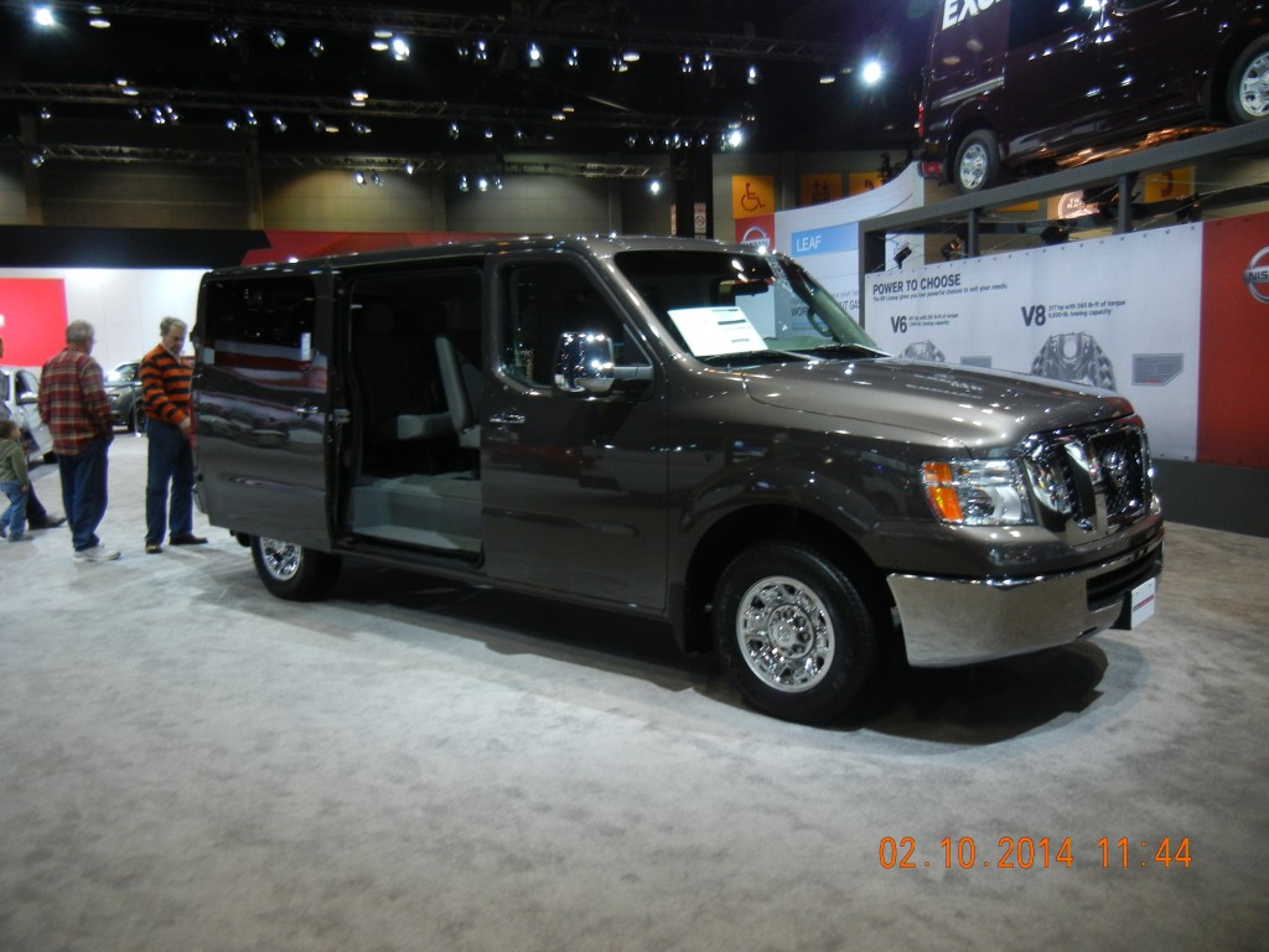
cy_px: 476
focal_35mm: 30
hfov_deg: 60.0
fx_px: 1100
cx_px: 634
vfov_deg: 46.8
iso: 293
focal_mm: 5.4
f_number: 3.5
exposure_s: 1/59.2
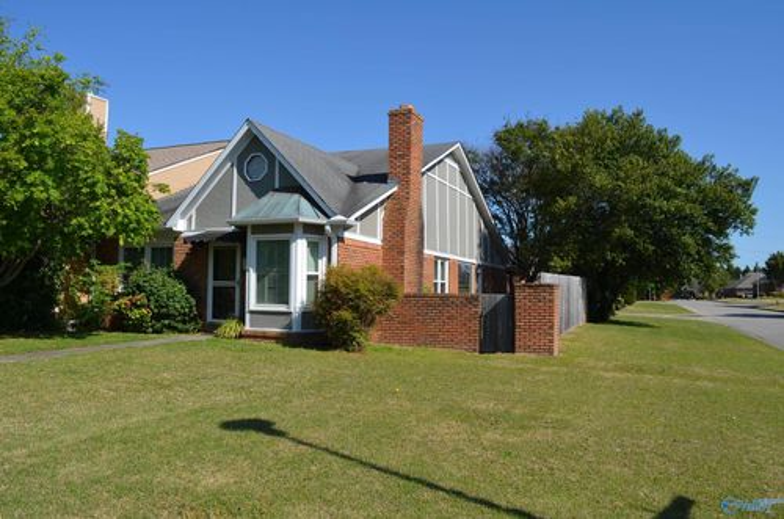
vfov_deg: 47.7
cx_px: 392
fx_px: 587
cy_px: 260
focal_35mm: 27
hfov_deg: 67.5
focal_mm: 18
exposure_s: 1/250
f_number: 8
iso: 110
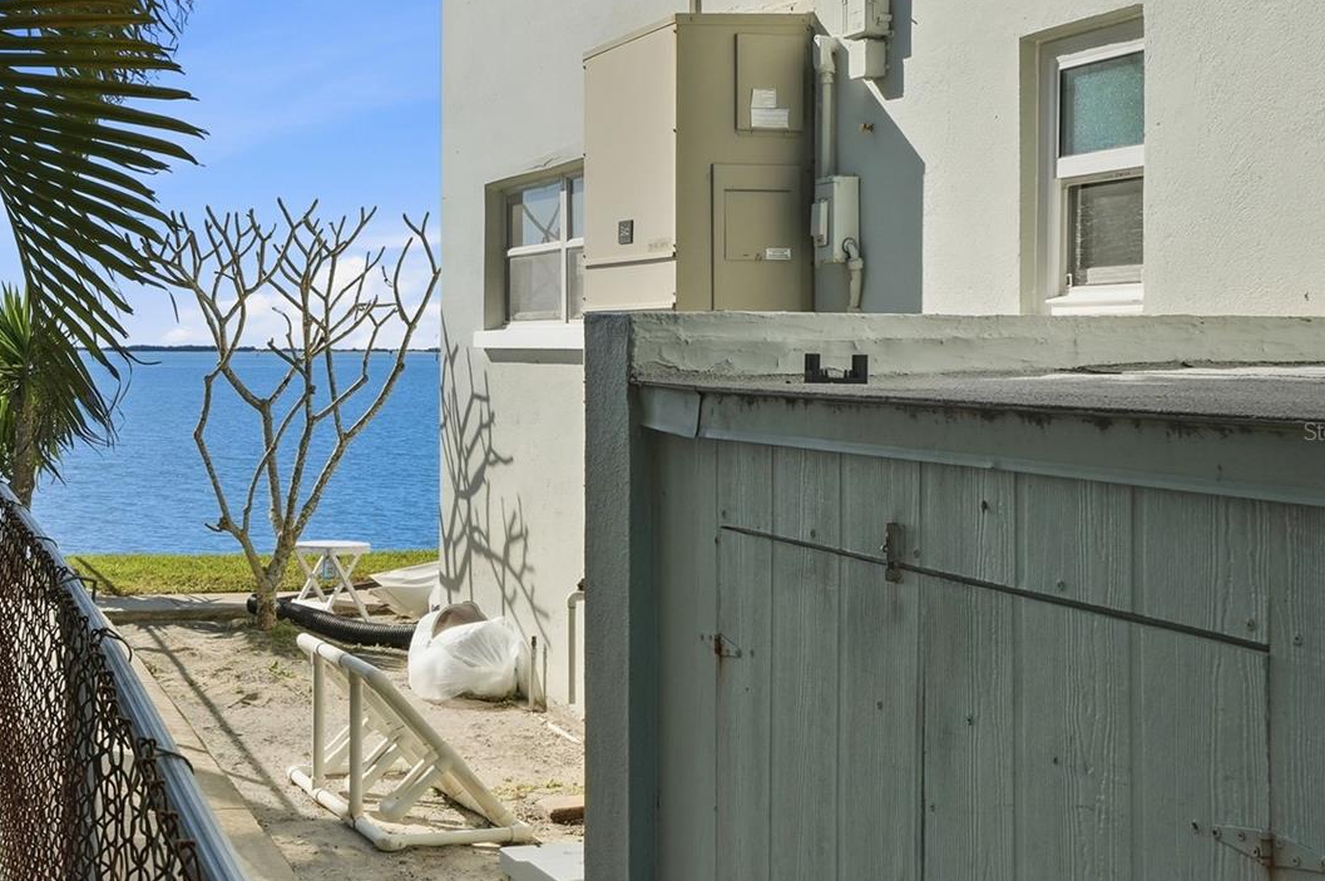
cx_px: 412
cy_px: 430
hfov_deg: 37.0
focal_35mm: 53
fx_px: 1949
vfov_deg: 25.5
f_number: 16
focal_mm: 35
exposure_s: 1/8000
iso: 800
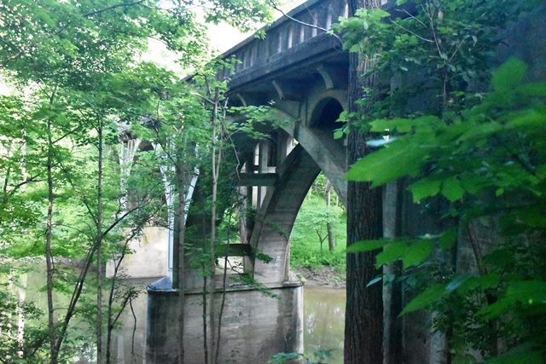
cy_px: 182
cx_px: 273
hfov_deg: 57.2
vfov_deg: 40.0
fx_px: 501
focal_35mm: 33
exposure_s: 1/3200
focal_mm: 22
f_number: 3.5
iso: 18000
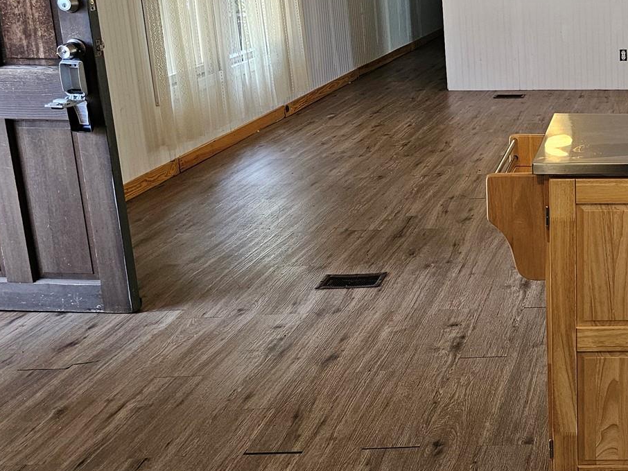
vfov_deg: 27.8
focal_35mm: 52
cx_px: 692
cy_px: 147
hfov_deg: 32.4
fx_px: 943
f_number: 1.7
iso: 320
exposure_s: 1/170
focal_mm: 6.3
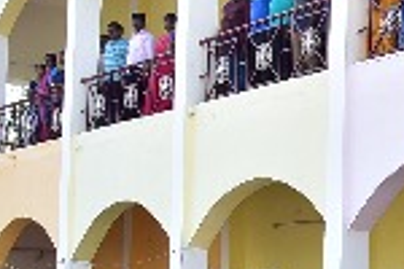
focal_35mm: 115
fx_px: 1290
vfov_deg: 11.8
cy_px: 277
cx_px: 730
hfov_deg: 15.3
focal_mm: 18
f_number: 11
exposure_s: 1/125
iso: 400
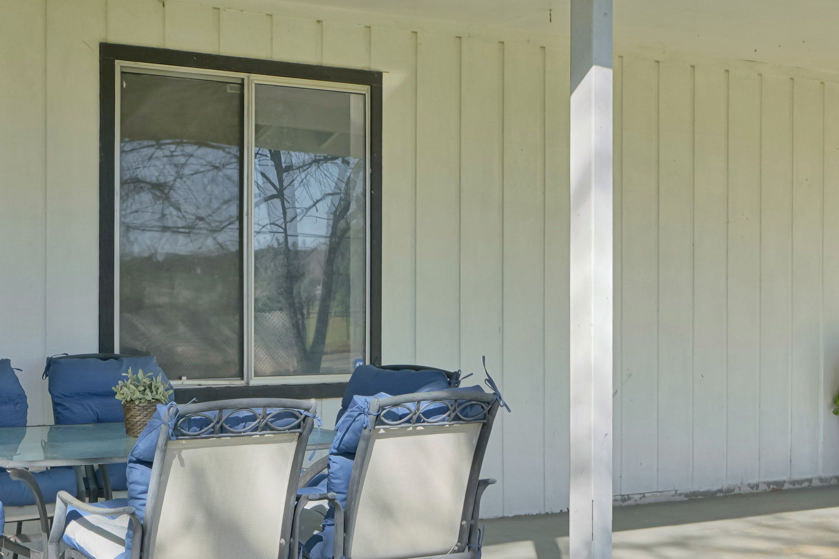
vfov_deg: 25.5
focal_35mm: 53
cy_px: 286
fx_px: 1235
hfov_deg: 35.6
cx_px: 103
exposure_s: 1/125
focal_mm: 18
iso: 100
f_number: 7.1
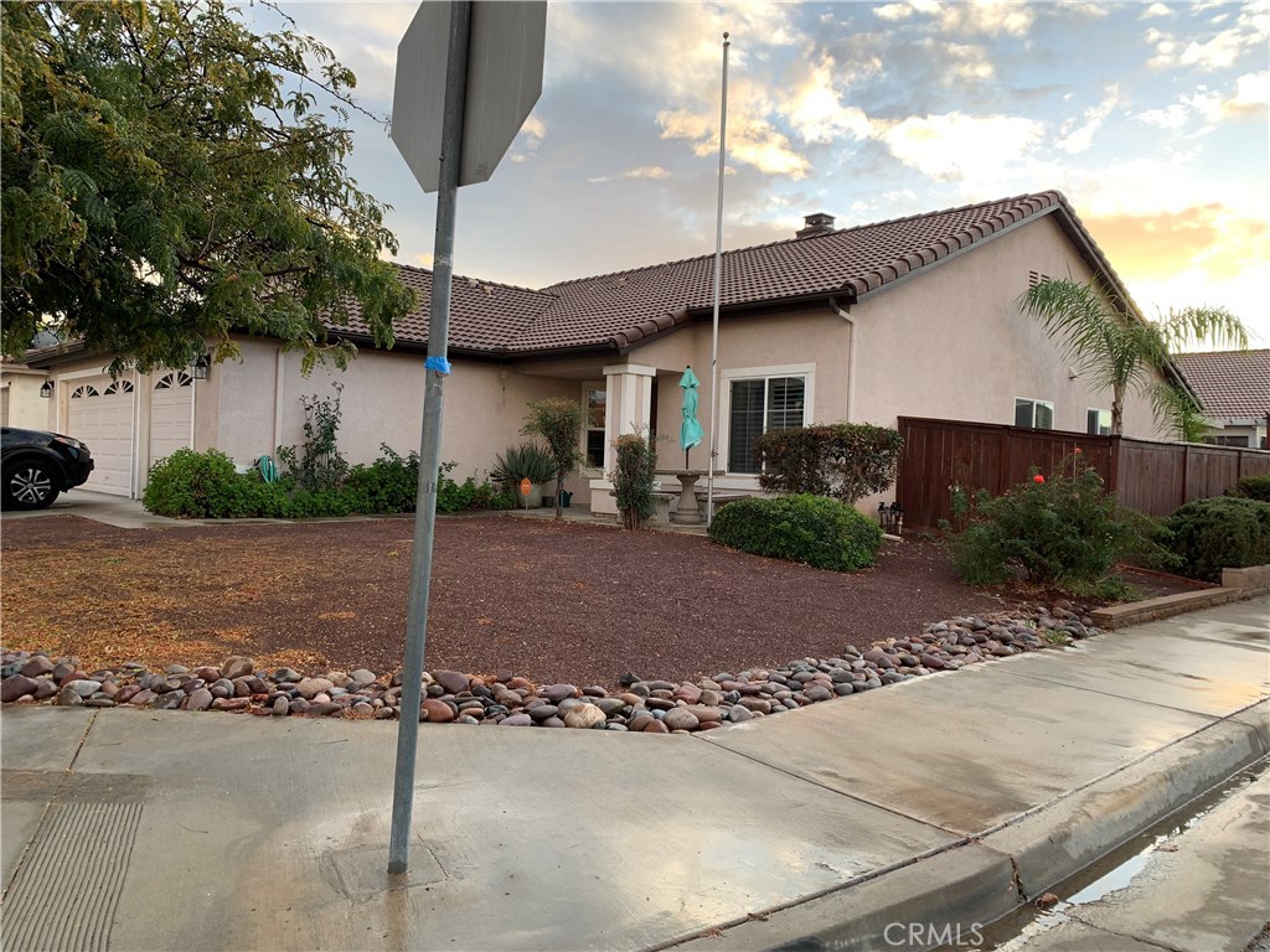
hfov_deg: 67.3
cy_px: 476
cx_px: 635
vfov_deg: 53.1
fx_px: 954
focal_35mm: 26
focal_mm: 4.25
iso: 25
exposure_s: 1/169
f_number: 1.8
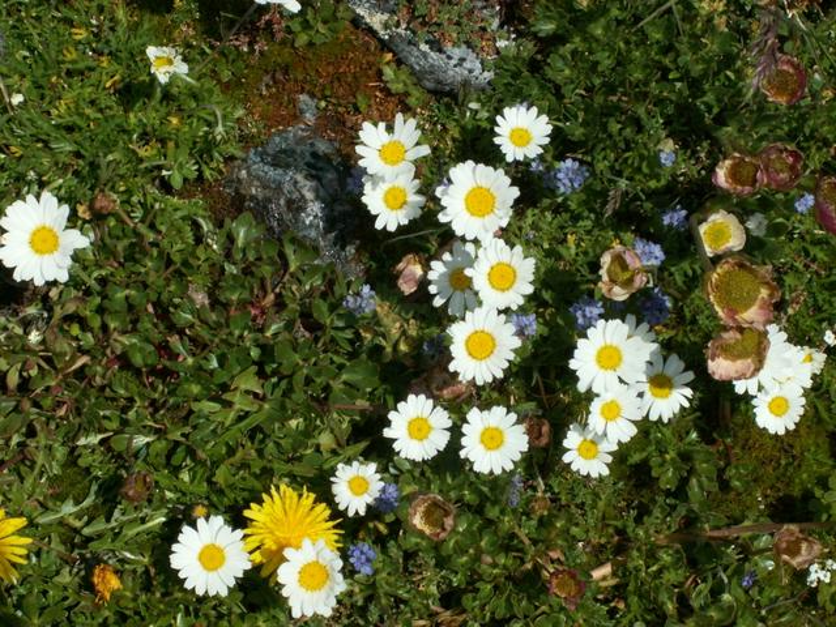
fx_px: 2077
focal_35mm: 86
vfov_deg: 17.2
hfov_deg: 22.8
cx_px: 418
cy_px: 314
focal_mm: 14.45
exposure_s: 1/250
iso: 50
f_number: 8
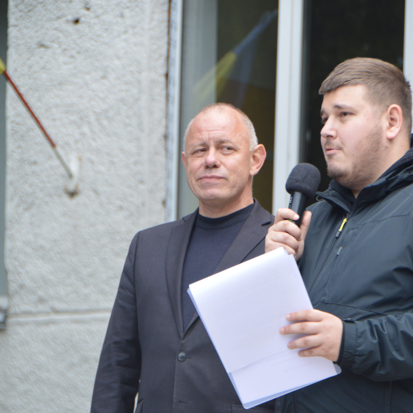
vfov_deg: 7.0
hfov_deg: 7.0
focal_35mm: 250
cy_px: 207
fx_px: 3375
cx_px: 284
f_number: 5.6
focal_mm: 130
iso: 320
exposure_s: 1/125
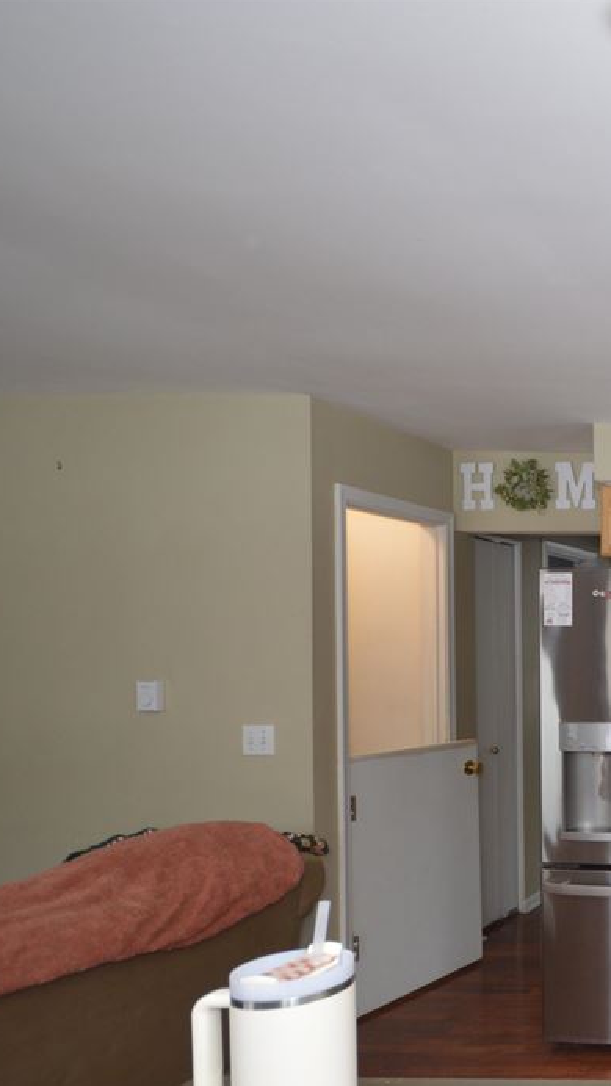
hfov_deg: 27.2
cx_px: 931
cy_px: 657
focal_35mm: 29
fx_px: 835
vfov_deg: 65.4
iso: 400
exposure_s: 1/60
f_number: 4
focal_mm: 10
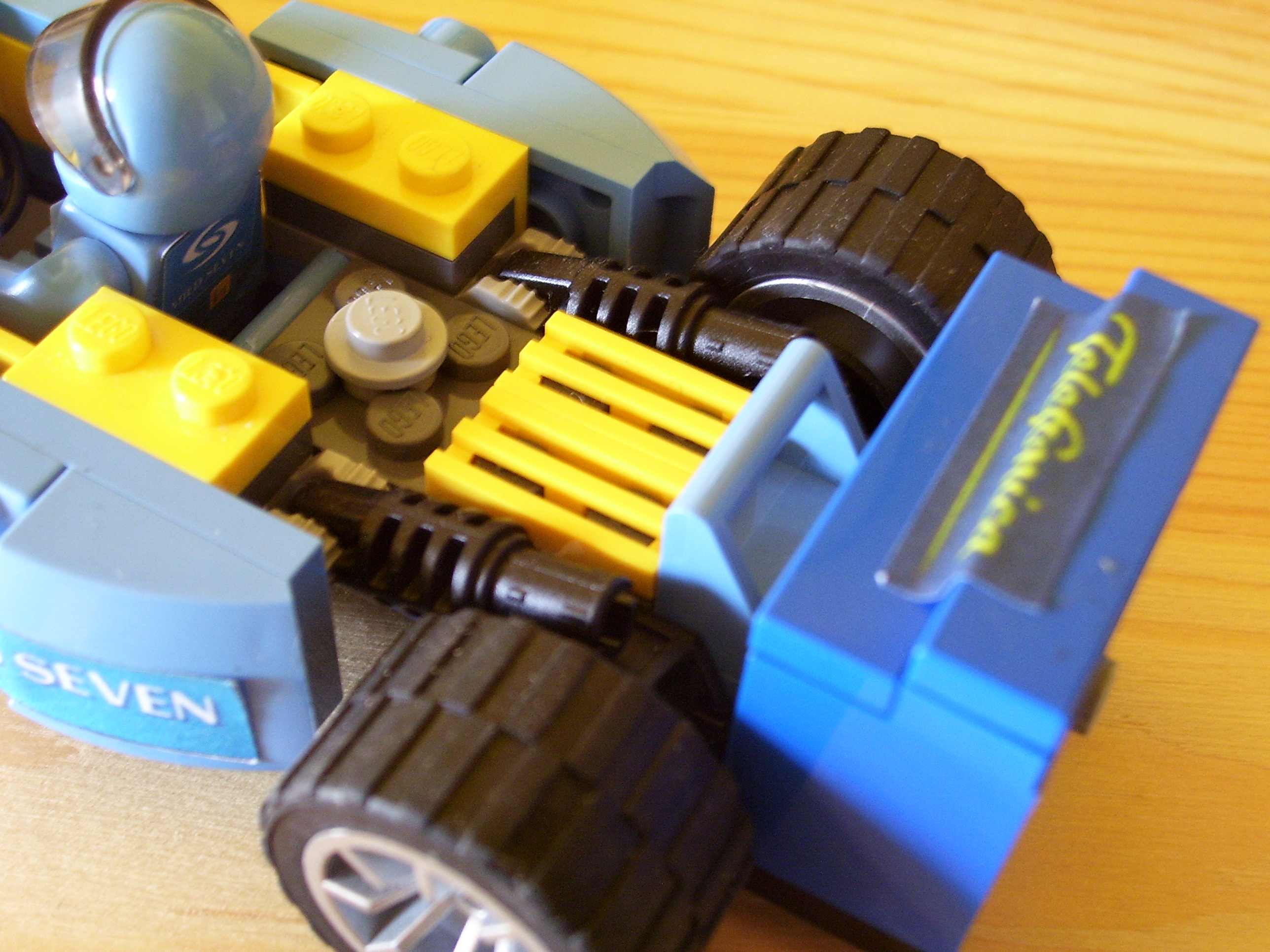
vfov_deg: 27.5
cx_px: 635
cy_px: 476
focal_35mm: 53
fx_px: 1944
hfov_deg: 36.2
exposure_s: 1/8
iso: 160
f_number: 3.4
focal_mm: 8.6
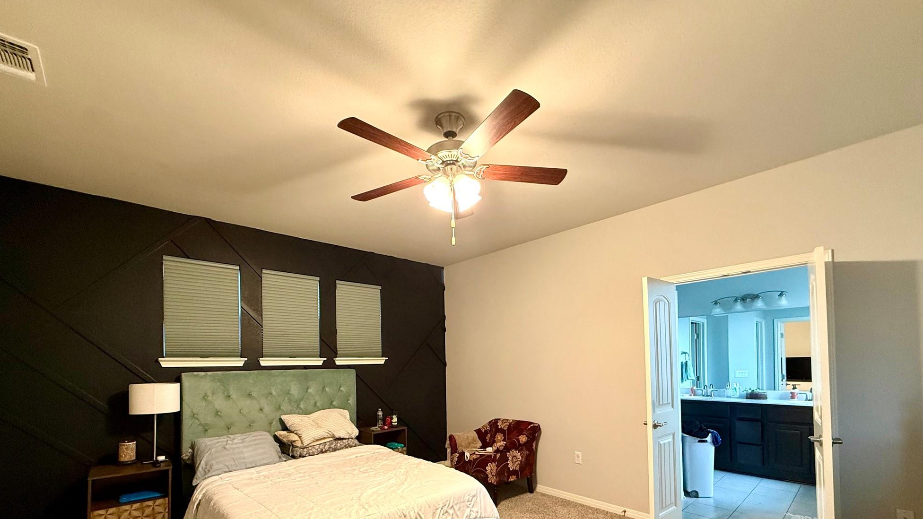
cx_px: 459
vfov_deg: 64.9
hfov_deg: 99.4
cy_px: 357
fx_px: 392
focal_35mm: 16
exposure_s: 1/60
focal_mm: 2.22
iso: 400
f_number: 2.2
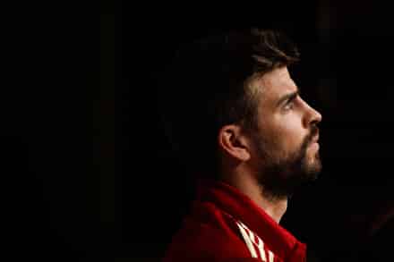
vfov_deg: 6.9
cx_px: 197
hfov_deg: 10.3
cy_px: 131
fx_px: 2188
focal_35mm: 200
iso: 800
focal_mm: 200
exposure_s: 1/800
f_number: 2.8
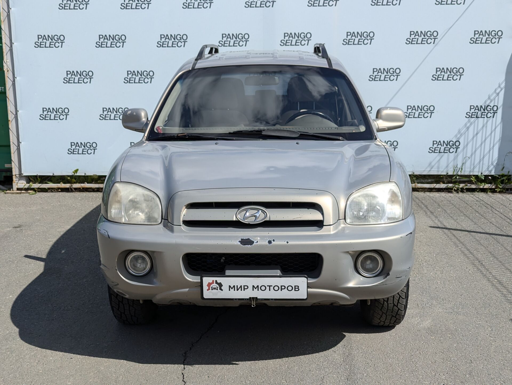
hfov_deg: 39.6
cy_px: 192
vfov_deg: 30.3
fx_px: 711
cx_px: 256
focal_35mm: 48
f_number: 1.85
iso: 46
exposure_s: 1/3448
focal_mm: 6.81
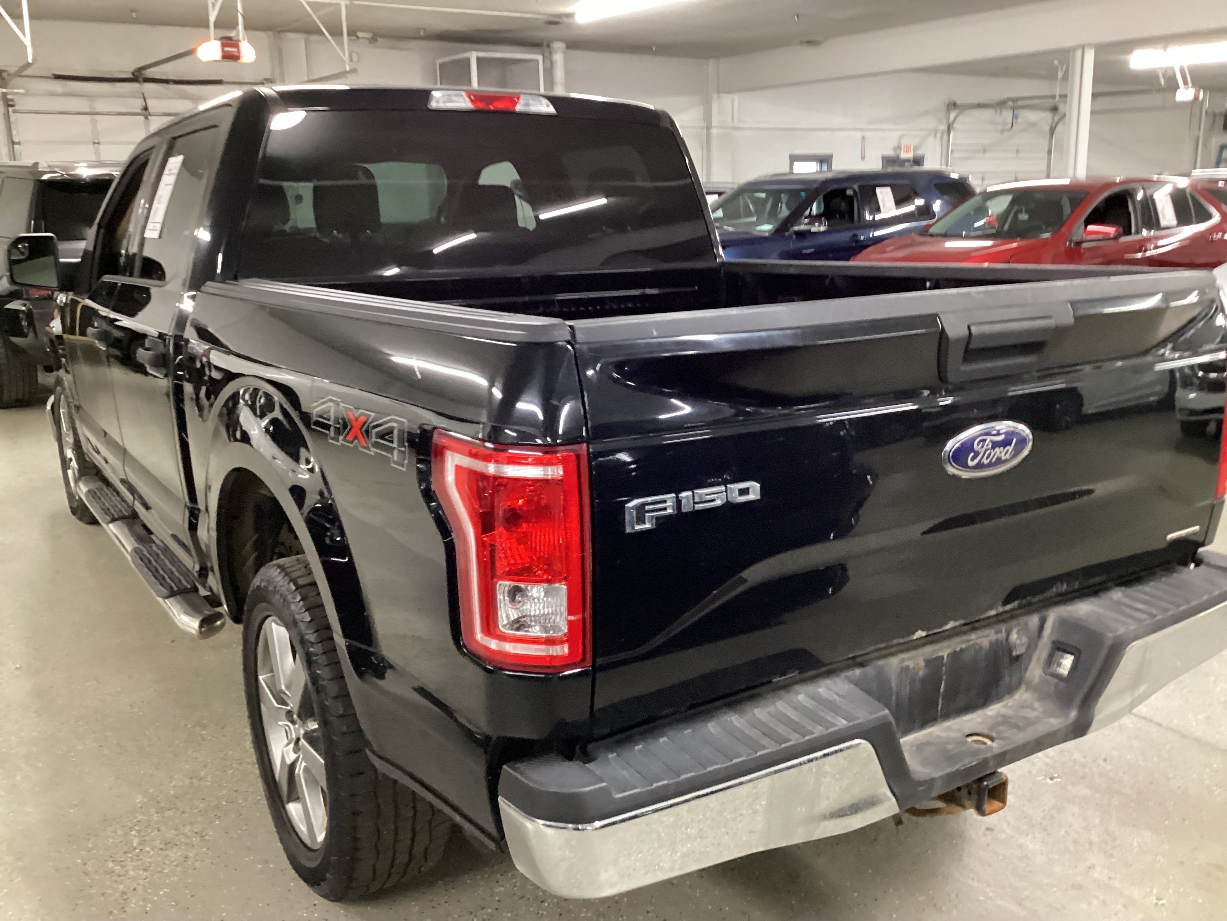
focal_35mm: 31
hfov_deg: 58.4
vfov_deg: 45.4
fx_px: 1099
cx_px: 614
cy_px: 460
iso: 500
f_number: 2.4
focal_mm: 3.3
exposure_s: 1/30
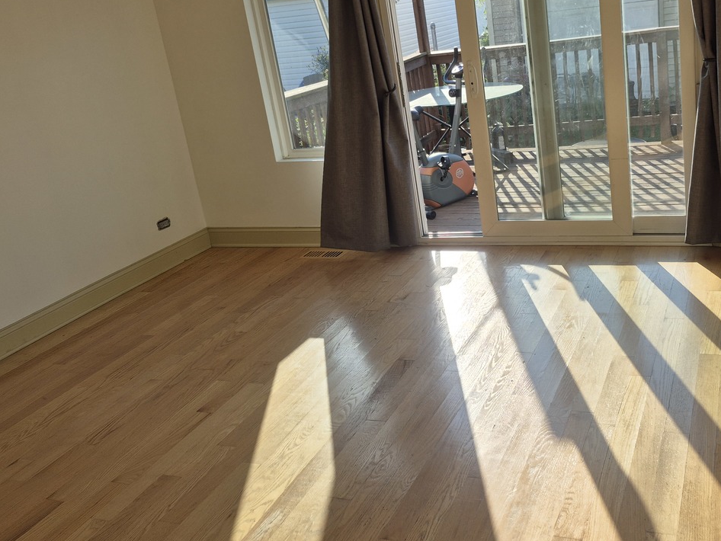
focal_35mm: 35
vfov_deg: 40.5
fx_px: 729
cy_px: 218
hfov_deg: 51.7
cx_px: 475
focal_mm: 5.4
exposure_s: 1/1056
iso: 25
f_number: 1.8
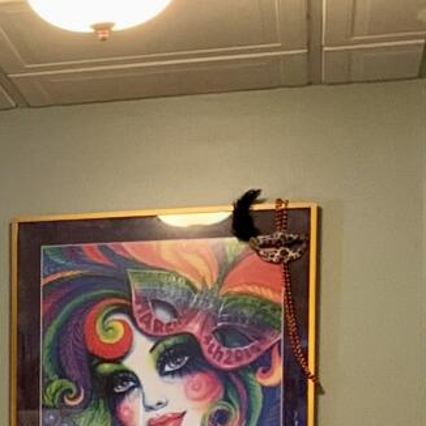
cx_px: -276
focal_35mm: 141
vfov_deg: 11.9
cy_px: 617
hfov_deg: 11.7
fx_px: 1963
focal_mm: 4.25
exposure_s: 1/30
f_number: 1.8
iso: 400
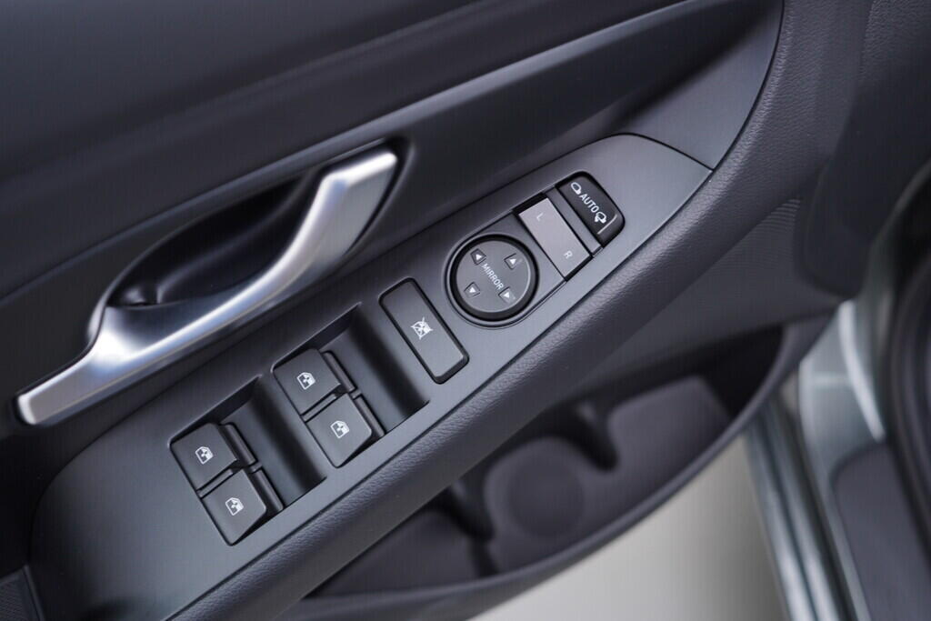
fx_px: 931
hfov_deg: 53.1
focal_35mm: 36
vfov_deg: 36.9
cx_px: 466
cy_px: 310
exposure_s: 1/40
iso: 125
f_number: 2.8
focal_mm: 24
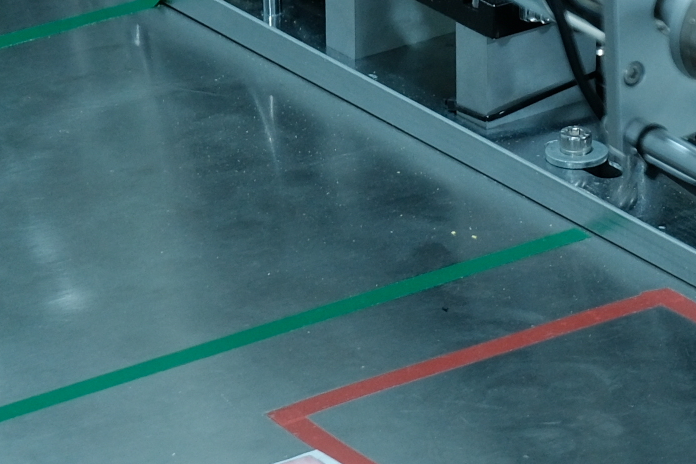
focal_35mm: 336
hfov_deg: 6.1
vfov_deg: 4.1
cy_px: -53
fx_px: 6495
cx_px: 1111
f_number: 4.8
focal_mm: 50
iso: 800
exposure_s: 1/30
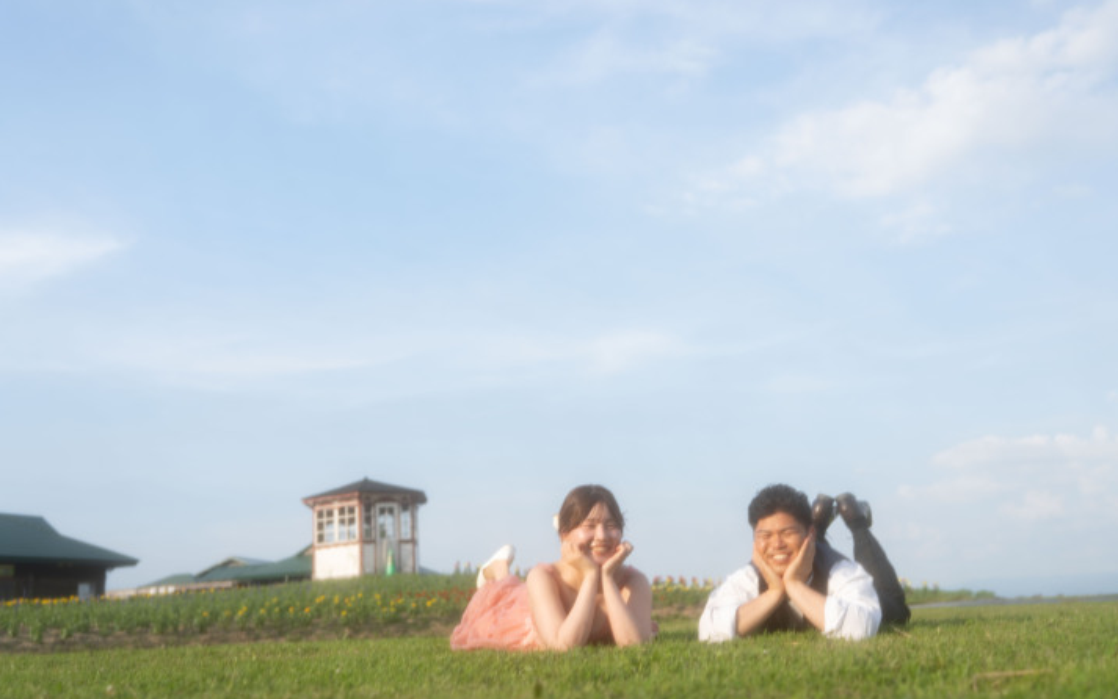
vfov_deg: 32.0
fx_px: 1219
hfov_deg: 49.3
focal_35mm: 40
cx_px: 563
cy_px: 322
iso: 200
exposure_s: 1/500
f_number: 2.8
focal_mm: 35
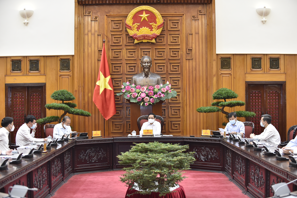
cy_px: 99
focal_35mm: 71
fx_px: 586
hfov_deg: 28.5
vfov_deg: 19.2
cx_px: 149
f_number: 2.8
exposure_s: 1/160
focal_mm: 70
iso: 2000
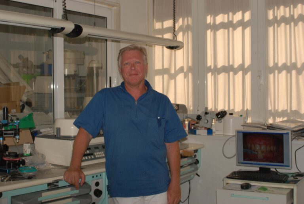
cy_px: 102
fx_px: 444
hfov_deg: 37.8
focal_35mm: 52
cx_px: 152
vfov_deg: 25.9
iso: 400
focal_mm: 35
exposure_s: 1/100
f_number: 10
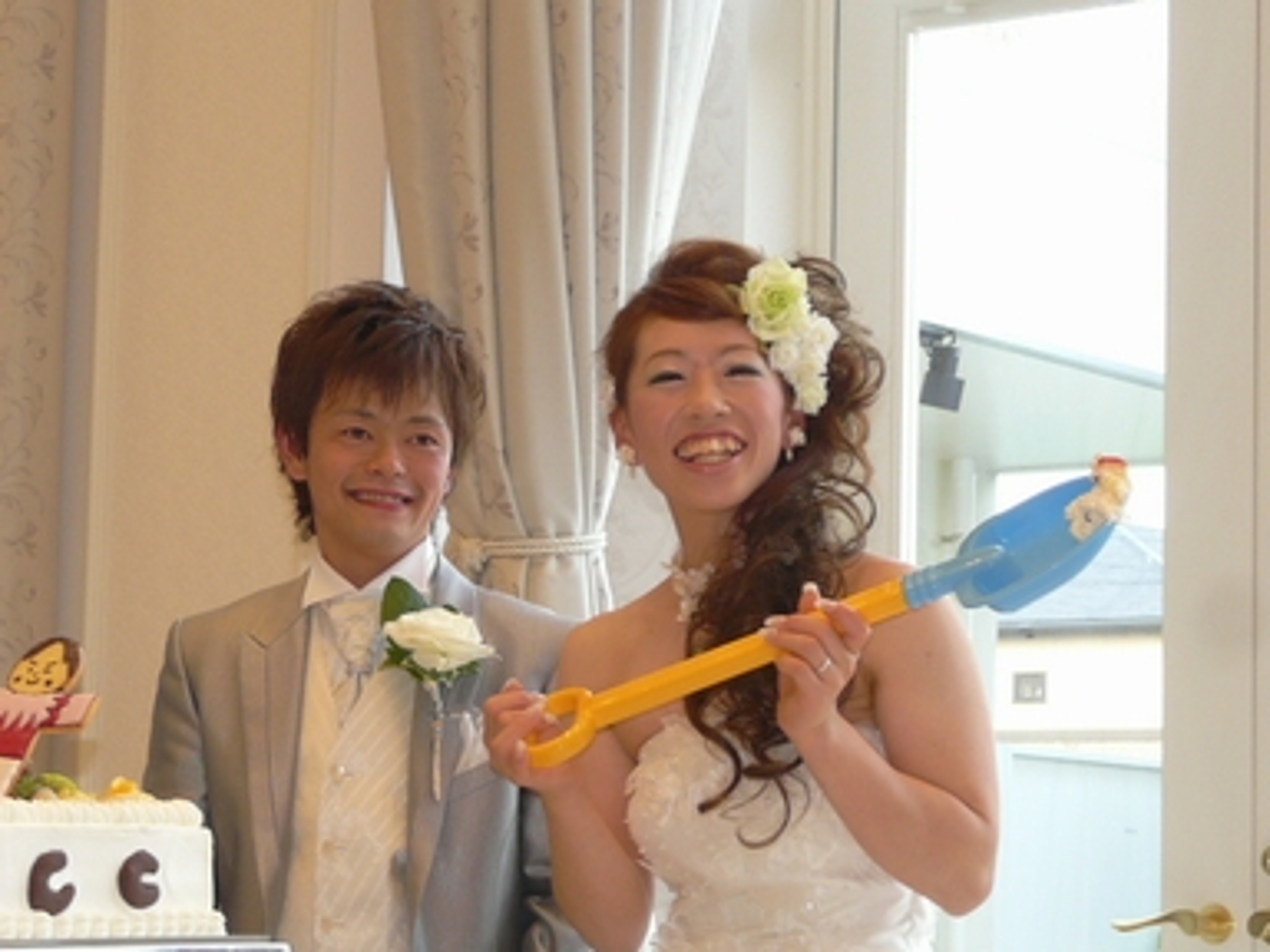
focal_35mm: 107
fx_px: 3926
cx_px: 635
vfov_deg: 13.8
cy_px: 476
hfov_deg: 18.4
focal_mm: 11.1
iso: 100
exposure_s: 1/30
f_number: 3.2
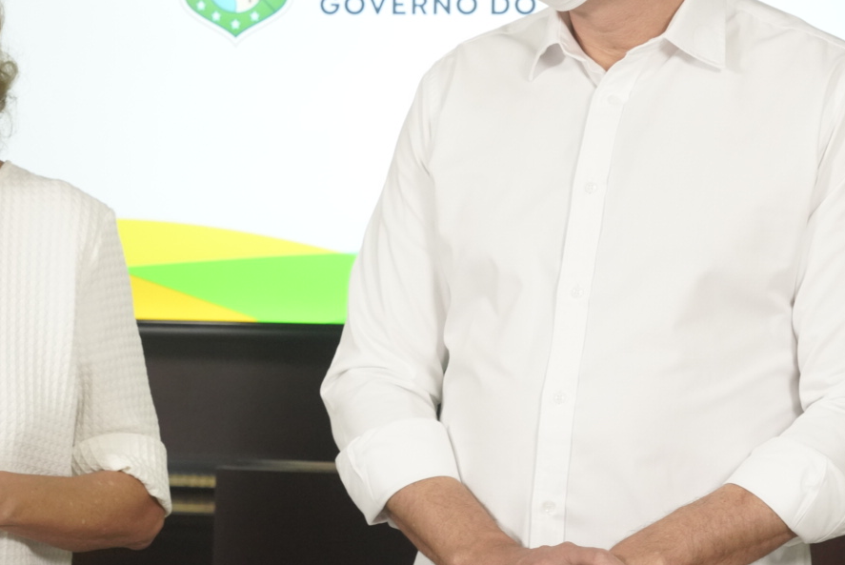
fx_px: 3383
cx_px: 341
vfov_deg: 9.5
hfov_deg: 14.2
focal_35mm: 144
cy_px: 201
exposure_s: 1/125
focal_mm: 79
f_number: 5.6
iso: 5000
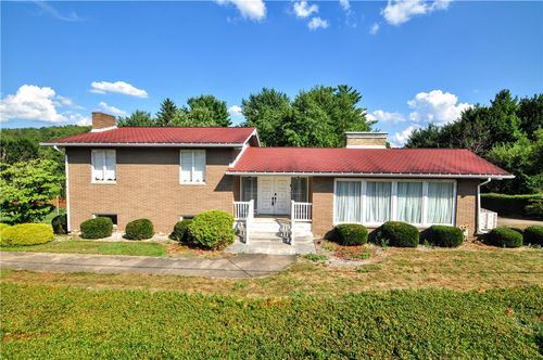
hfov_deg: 90.1
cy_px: 180
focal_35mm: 18
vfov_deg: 67.2
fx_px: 271
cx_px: 272
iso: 200
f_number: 9
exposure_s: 1/320
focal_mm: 12
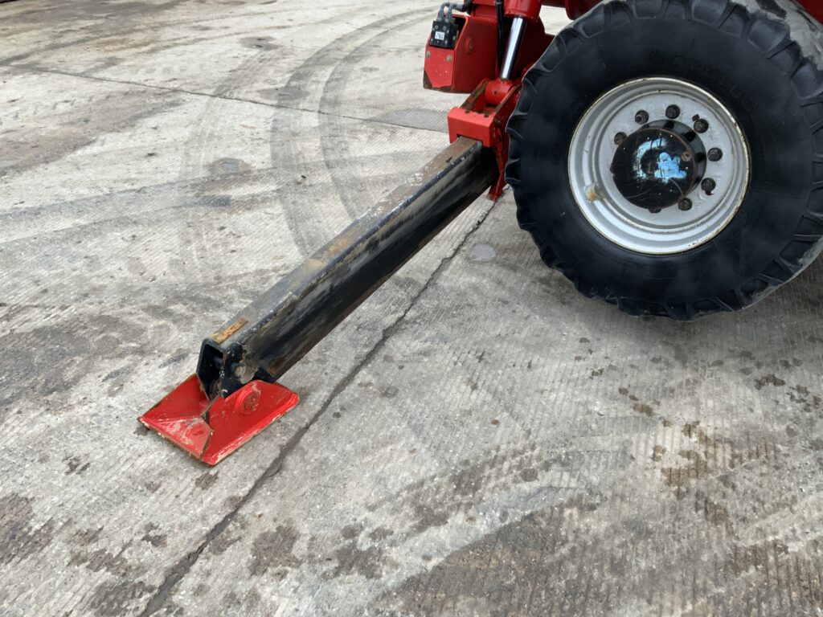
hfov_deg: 61.7
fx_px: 689
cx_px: 412
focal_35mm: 29
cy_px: 308
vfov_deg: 48.2
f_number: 1.8
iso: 16
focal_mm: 3
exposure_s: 1/143
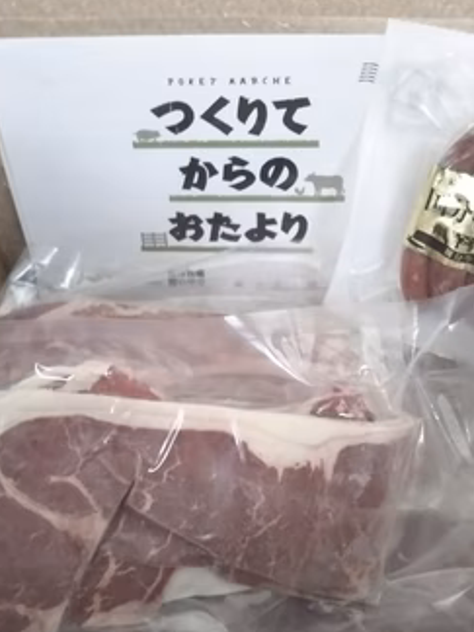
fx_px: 676
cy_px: 334
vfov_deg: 50.1
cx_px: 267
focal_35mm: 37
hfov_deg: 38.6
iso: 160
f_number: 2.2
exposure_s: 1/30
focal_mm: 4
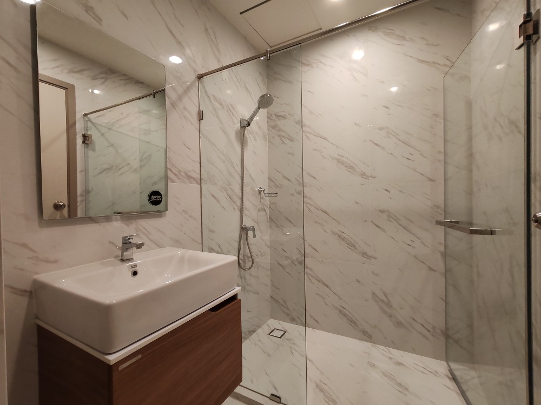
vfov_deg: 78.1
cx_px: 270
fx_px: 250
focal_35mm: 16
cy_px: 202
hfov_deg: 94.5
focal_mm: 1.96
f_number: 2.2
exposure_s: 1/33
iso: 400
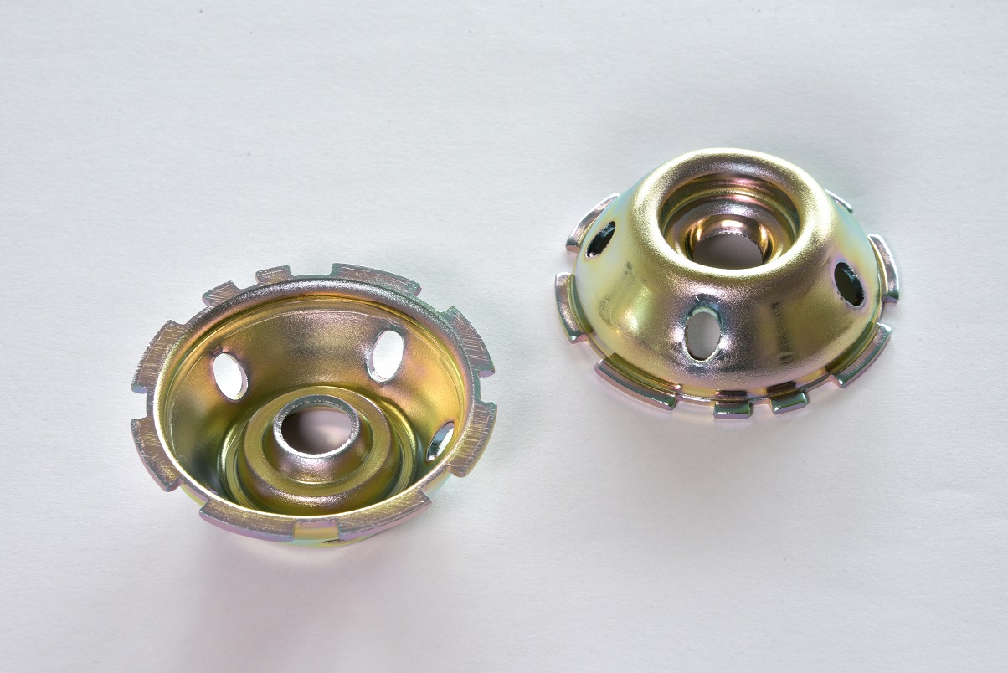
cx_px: 504
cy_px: 336
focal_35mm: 135
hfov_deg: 15.2
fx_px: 3782
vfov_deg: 10.2
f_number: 18
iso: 160
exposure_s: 1.6
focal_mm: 135
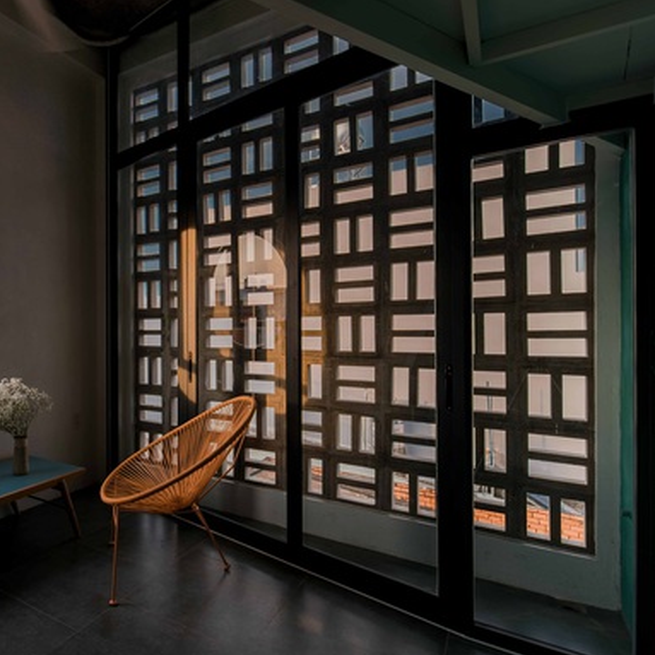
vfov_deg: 69.6
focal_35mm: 22
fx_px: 471
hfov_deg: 63.5
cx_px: 130
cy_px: 336
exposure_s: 1/100
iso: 100
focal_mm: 16
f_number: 4
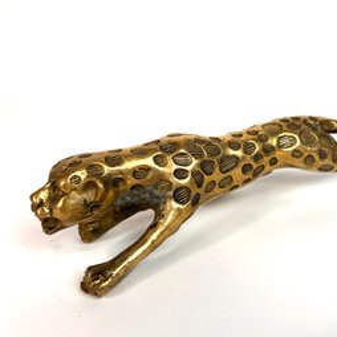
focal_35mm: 31
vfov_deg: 52.5
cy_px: 169
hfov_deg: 51.8
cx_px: 216
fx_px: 341
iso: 32
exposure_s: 1/131
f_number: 1.5
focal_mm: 5.7
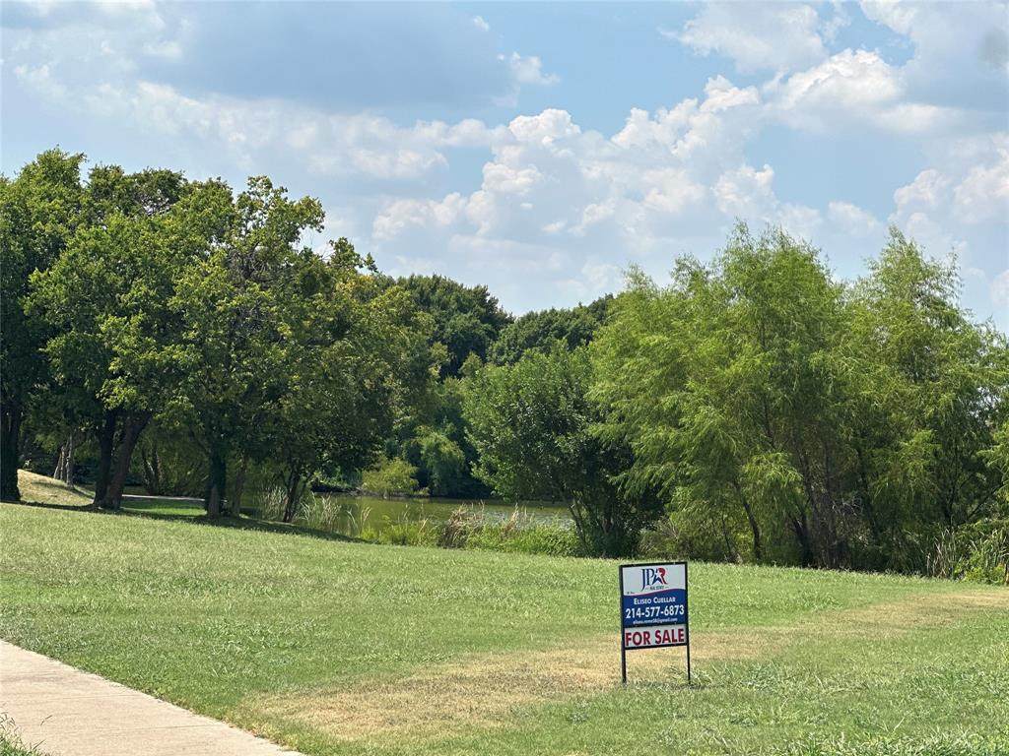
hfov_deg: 25.3
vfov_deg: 19.1
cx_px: 504
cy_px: 378
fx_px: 2244
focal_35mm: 77
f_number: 2.8
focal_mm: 9
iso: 32
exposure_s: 1/827
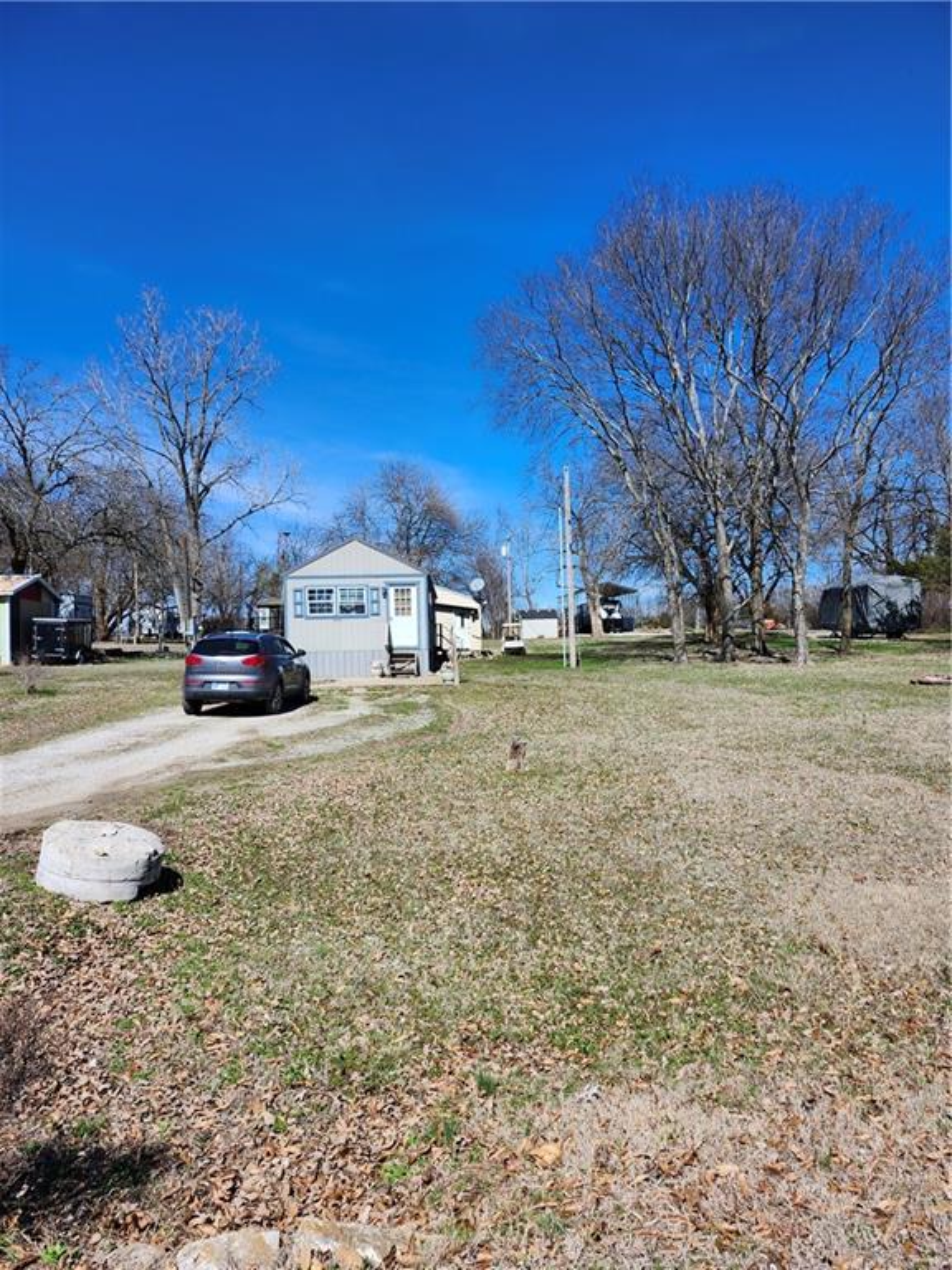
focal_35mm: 23
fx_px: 843
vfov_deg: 73.9
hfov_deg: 58.9
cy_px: 635
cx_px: 476
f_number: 1.8
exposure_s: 1/1809
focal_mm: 5.54
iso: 25
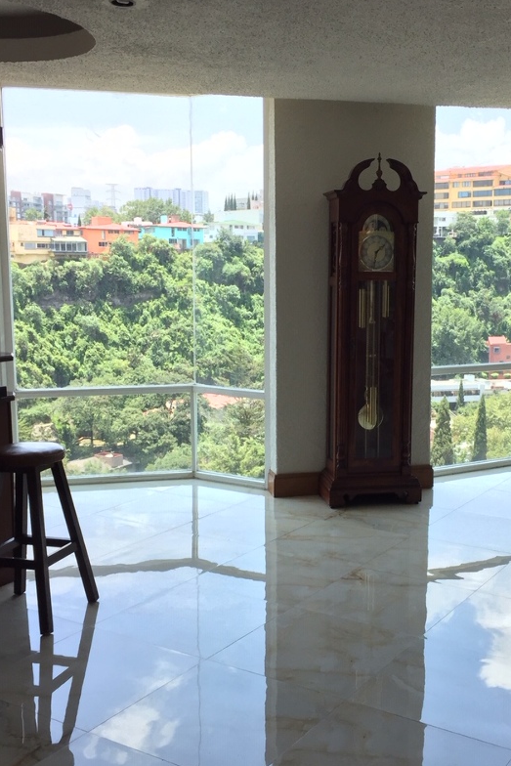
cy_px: 379
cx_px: 314
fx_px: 873
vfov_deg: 47.4
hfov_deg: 32.5
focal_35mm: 41
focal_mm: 4.15
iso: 32
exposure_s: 1/231
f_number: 2.2
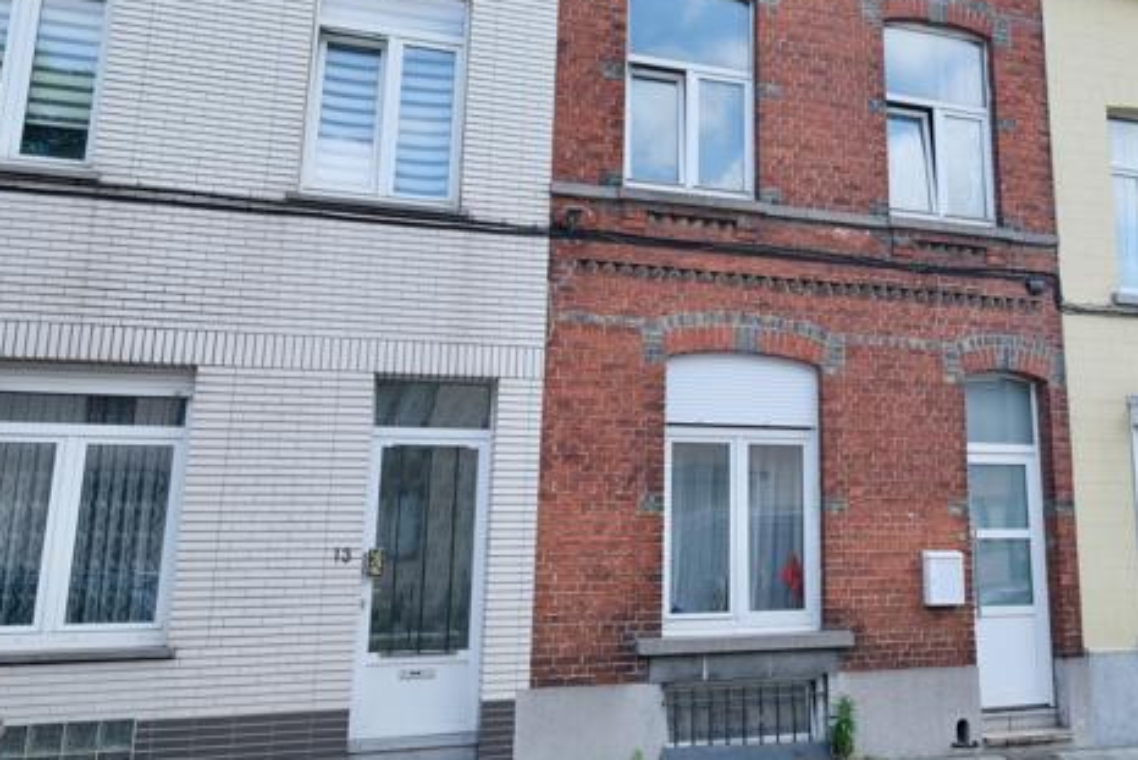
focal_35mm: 34
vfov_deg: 38.8
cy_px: 315
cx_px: 772
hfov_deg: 54.5
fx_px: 1075
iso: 320
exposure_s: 1/160
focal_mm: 14.5
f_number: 6.4
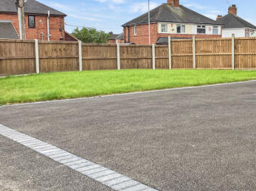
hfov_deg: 39.8
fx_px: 347
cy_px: 75
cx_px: 177
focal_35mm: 47
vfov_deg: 30.8
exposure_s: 1/445
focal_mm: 3.99
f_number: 1.8
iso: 32
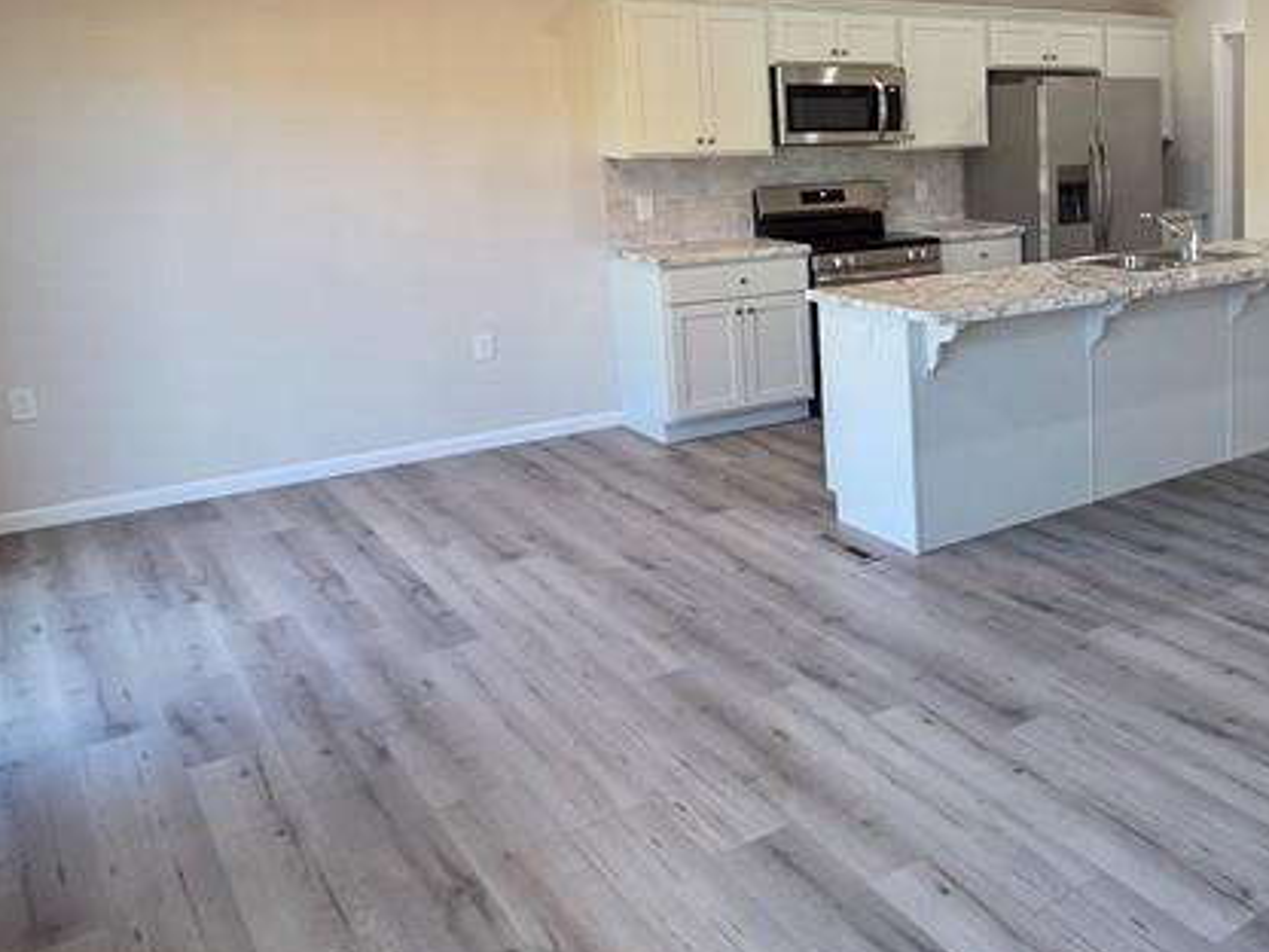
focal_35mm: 32
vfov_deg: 43.5
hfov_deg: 50.0
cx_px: 1159
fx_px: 1173
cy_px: 311
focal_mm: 2.2
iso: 125
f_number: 1.9
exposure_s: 1/120
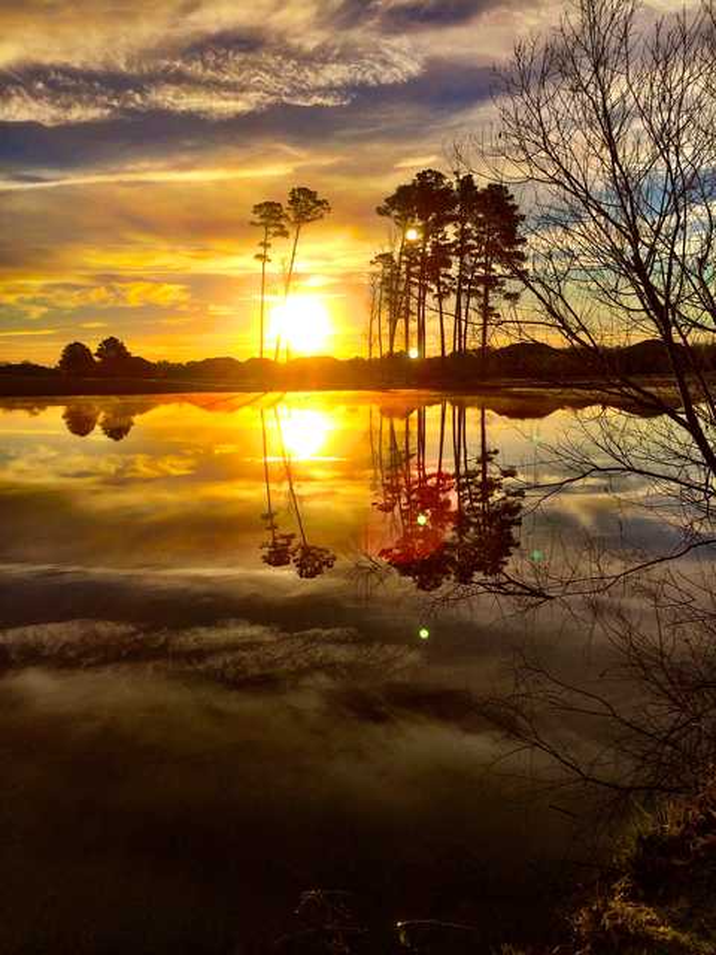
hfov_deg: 46.8
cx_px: 358
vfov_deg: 60.0
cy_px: 478
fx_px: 827
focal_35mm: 30
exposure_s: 1/5128
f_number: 2.2
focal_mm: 4.12
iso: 40
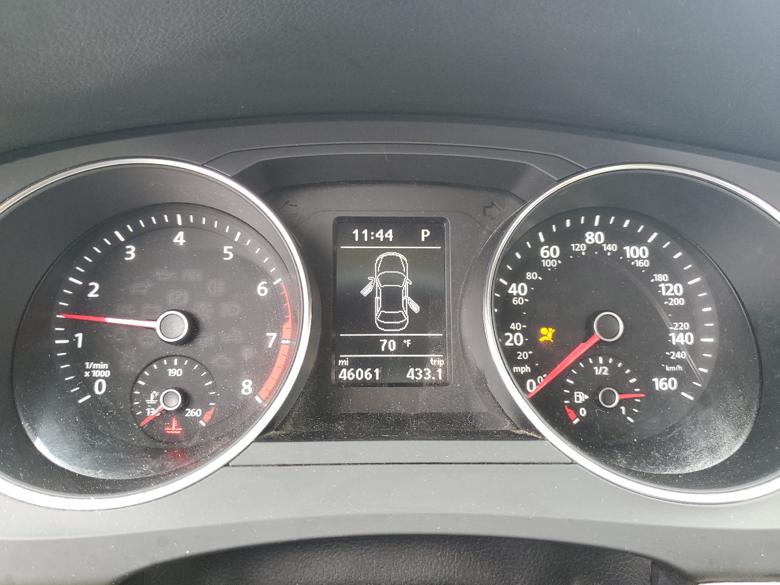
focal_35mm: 26
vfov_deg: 53.1
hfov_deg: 67.3
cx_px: 390
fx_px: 586
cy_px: 292
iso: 157
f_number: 1.5
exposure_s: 1/60.2
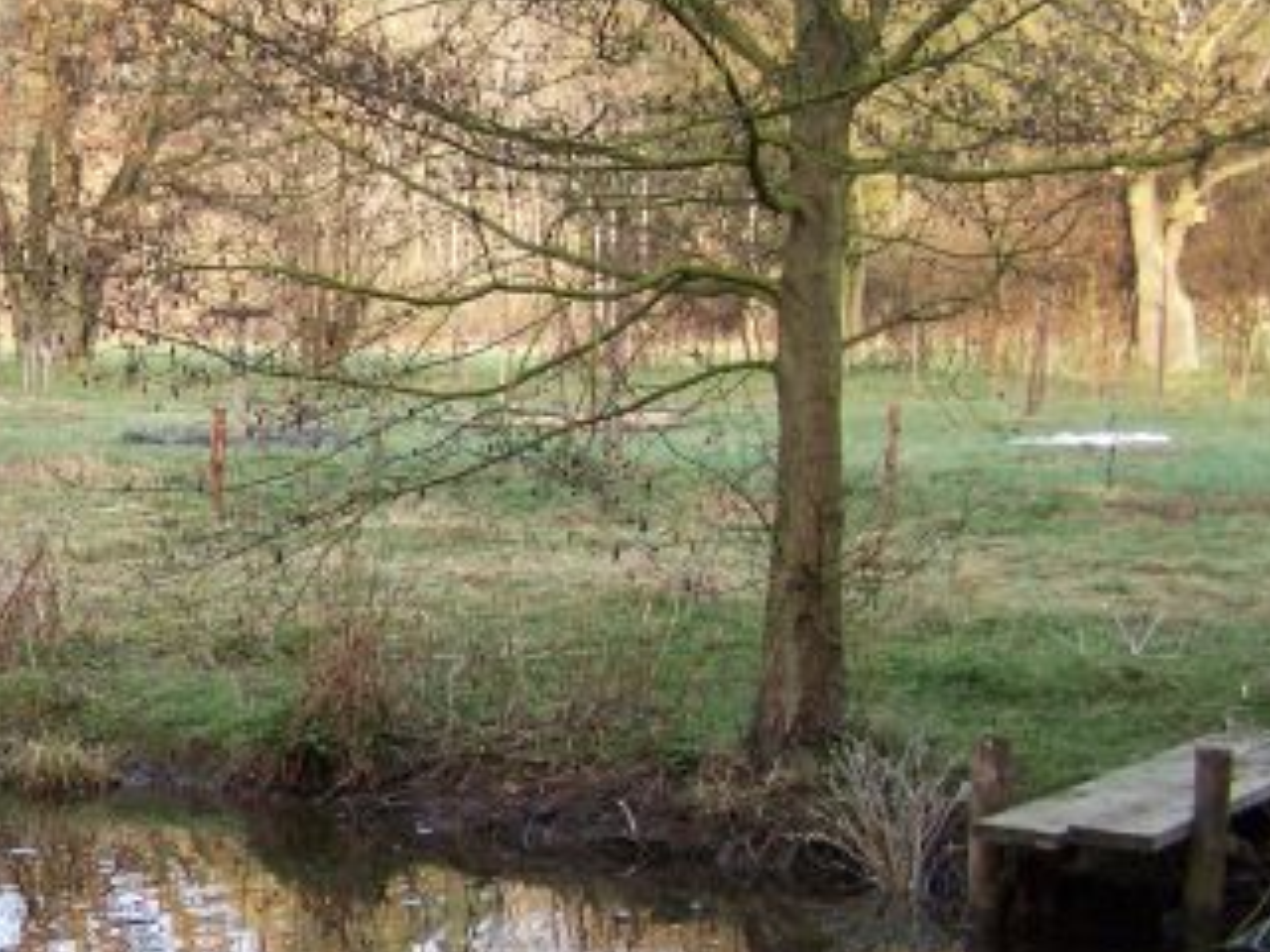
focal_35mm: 95
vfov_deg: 15.5
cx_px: -234
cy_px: 702
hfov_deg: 19.5
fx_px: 3485
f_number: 2.8
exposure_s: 1/125
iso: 100
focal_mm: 6.3
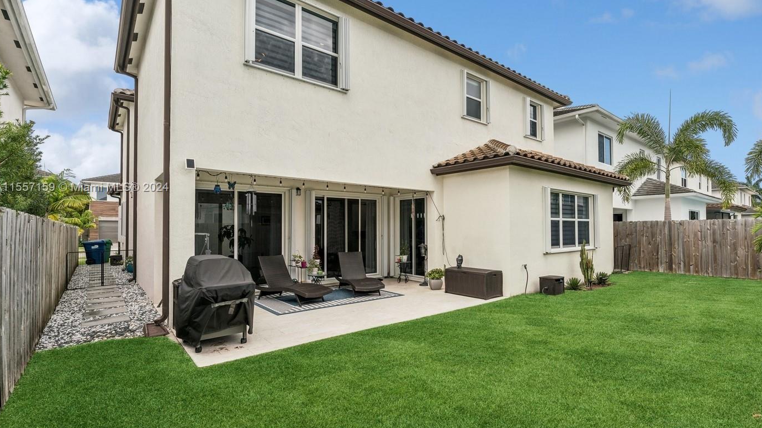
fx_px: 343
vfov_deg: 63.7
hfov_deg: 95.3
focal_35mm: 17
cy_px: 188
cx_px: 434
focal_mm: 14
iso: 200
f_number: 9
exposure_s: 1/200
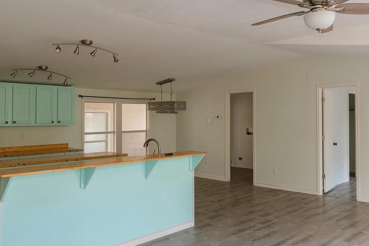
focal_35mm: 33
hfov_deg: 56.1
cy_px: 112
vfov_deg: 39.9
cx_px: 243
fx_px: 338
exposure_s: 1/30
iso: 400
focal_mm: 10
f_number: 4
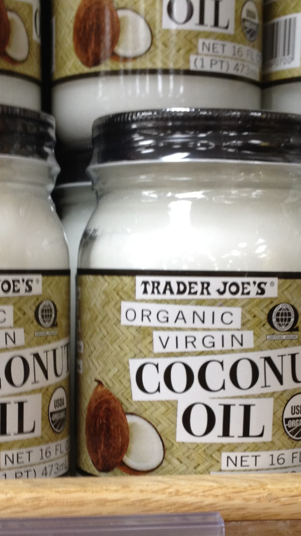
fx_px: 1150
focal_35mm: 81
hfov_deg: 14.9
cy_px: 380
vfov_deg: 26.0
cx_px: 112
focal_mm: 4.28
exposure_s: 1/20
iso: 64
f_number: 2.4
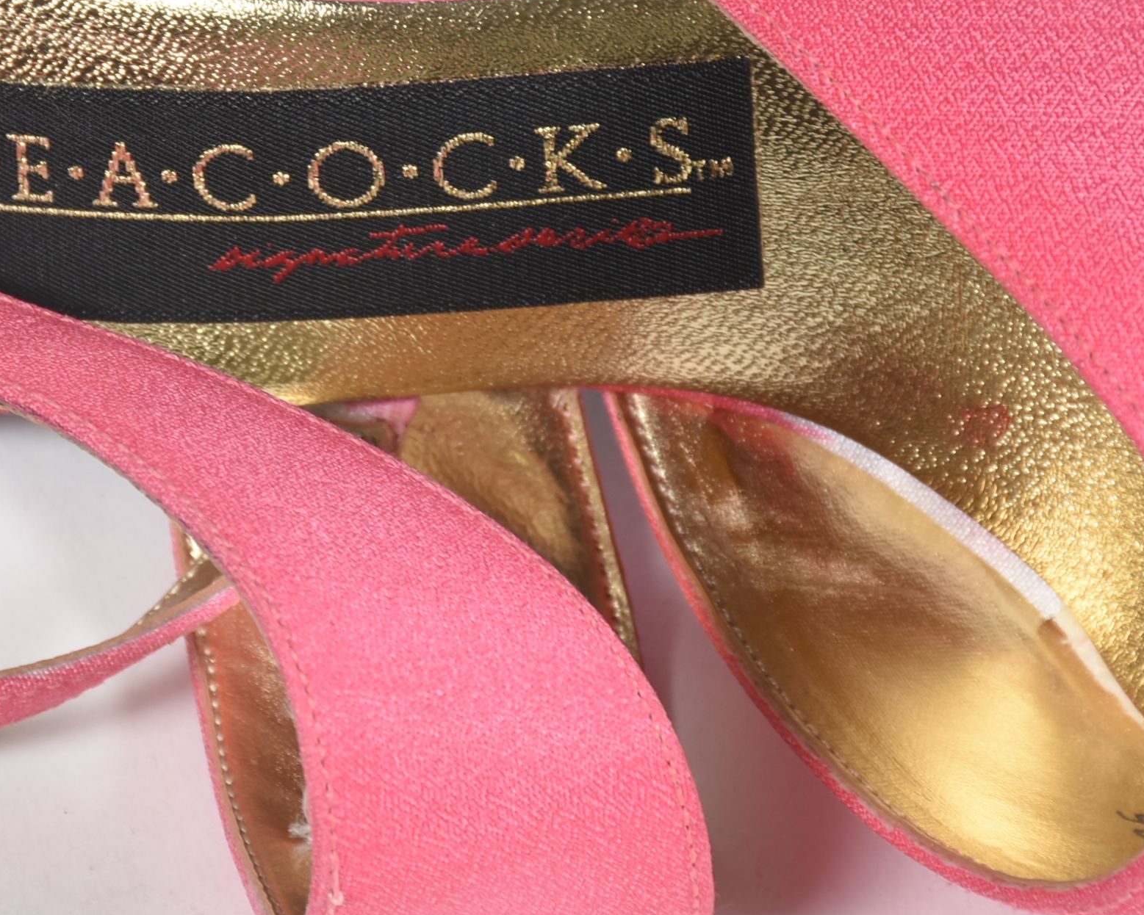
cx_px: 333
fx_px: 12834
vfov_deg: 4.1
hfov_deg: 5.1
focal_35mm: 379
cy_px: 211
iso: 200
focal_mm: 140
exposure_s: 1/125
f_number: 10
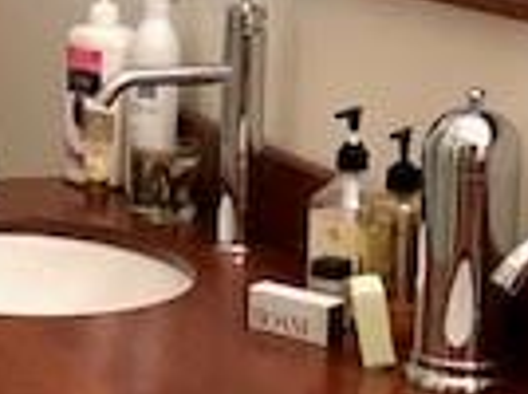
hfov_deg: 14.7
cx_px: 106
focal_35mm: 134
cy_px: 209
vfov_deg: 11.0
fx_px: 2040
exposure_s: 1/15
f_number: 1.8
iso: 50
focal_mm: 3.99
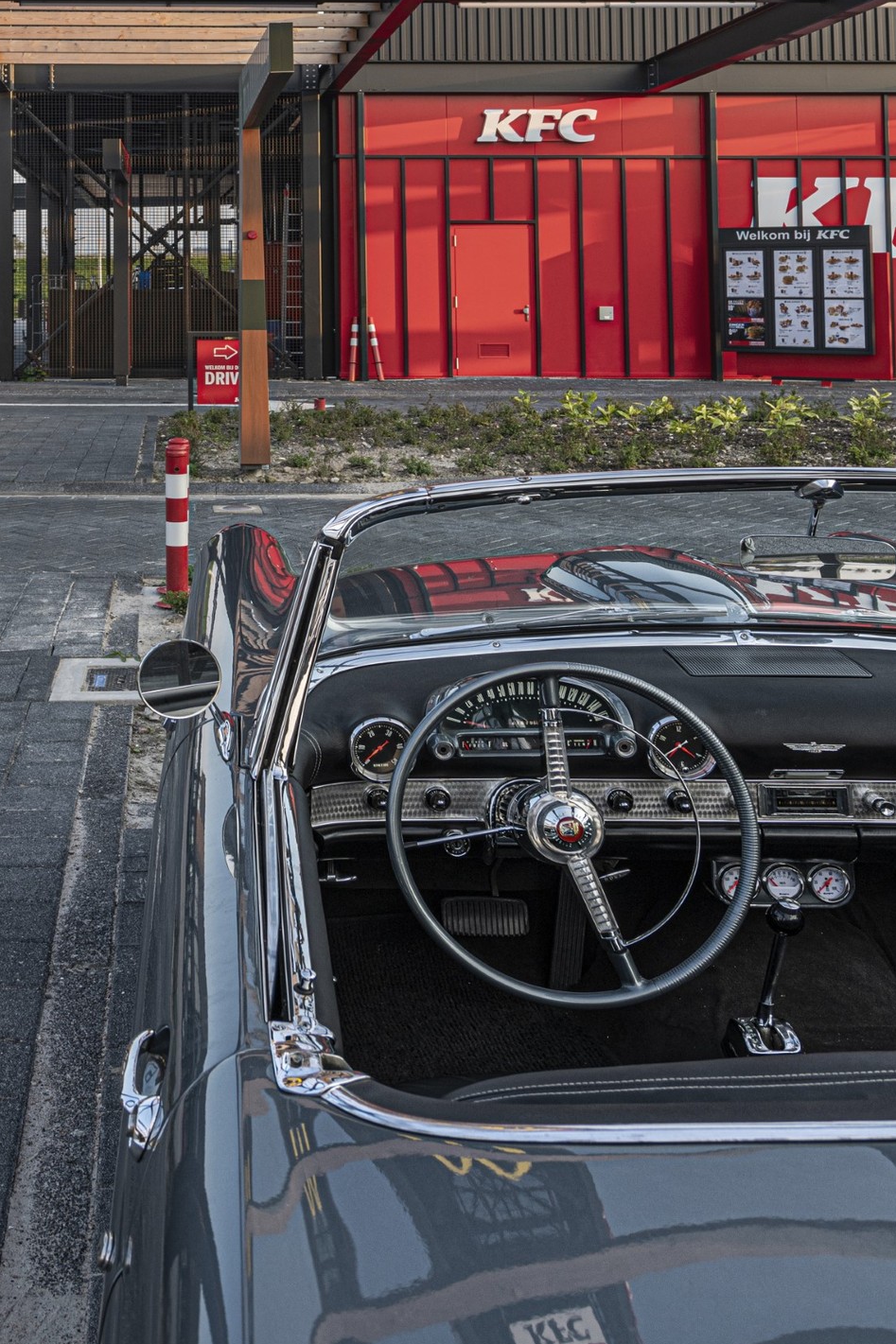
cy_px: -68
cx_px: 203
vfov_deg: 42.1
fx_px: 1419
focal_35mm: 38
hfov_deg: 34.2
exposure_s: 1/80
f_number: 7.1
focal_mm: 18
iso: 100
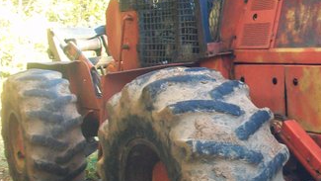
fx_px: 613
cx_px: 306
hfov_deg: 27.9
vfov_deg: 16.8
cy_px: 111
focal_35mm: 72
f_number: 2.8
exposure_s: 1/50
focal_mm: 5.7
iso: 160
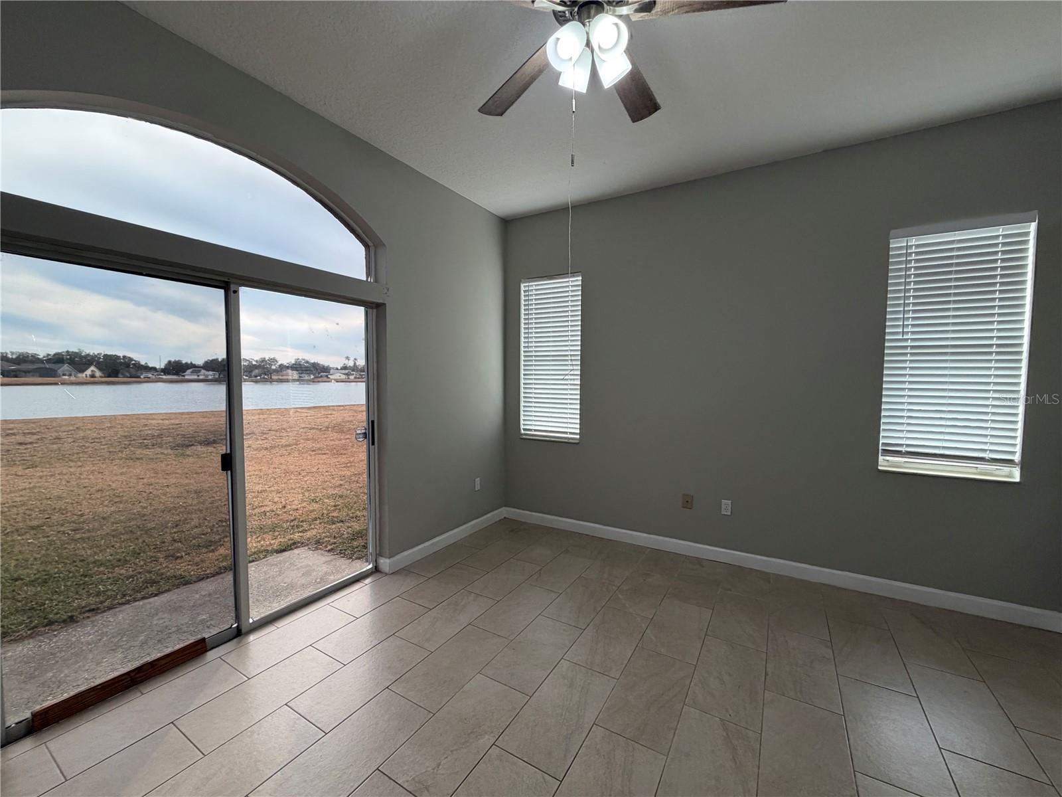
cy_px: 398
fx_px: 430
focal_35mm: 14
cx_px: 531
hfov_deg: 102.1
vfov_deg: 85.7
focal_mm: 2.22
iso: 160
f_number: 2.2
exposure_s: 1/120
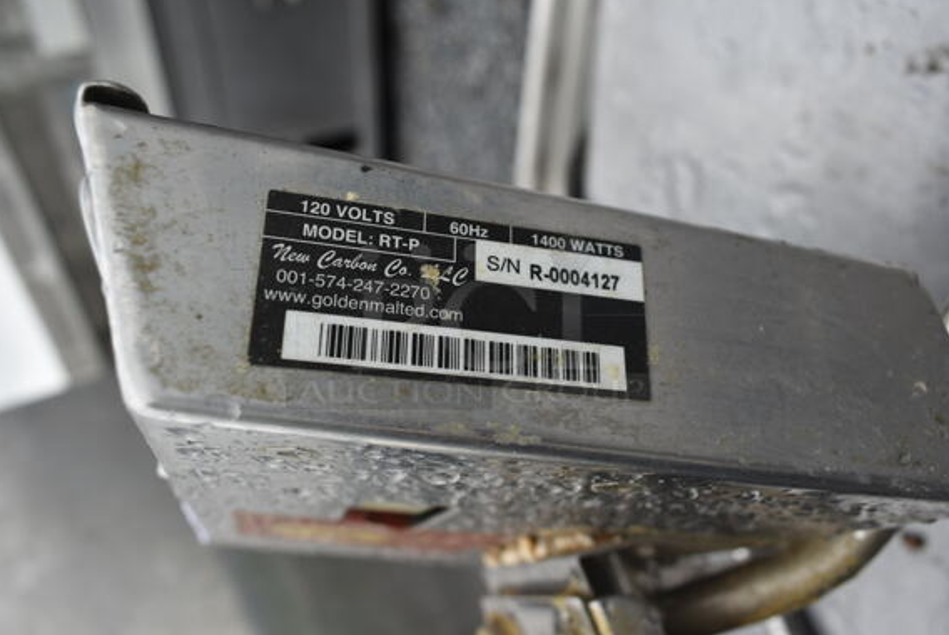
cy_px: 321
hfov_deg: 63.6
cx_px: 473
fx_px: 765
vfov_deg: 45.1
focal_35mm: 29
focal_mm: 18
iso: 100
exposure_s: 1/100
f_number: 5
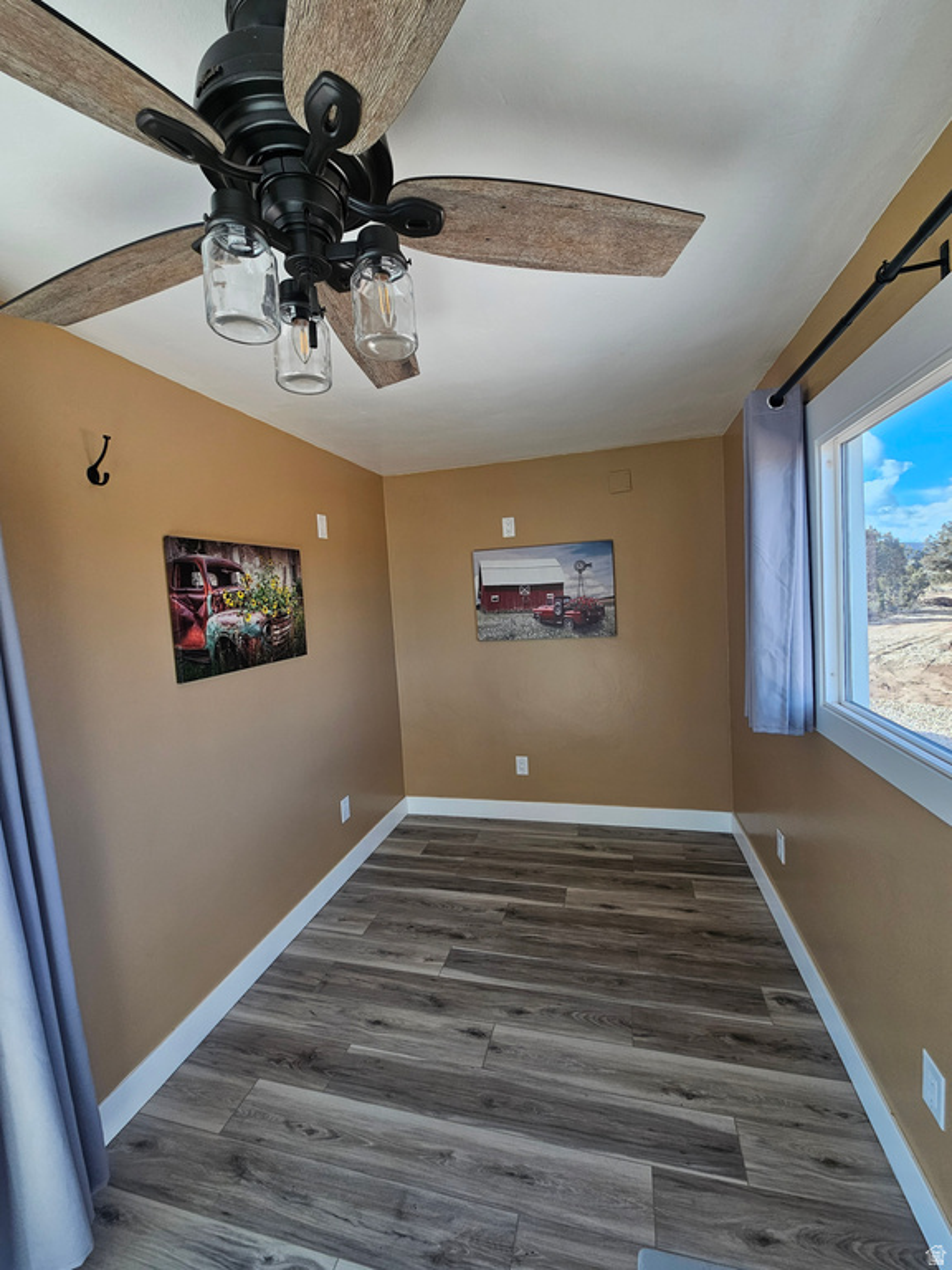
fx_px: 477
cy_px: 635
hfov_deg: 89.9
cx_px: 476
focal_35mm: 13
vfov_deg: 106.2
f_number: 2.2
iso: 100
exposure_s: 1/207
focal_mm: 2.2
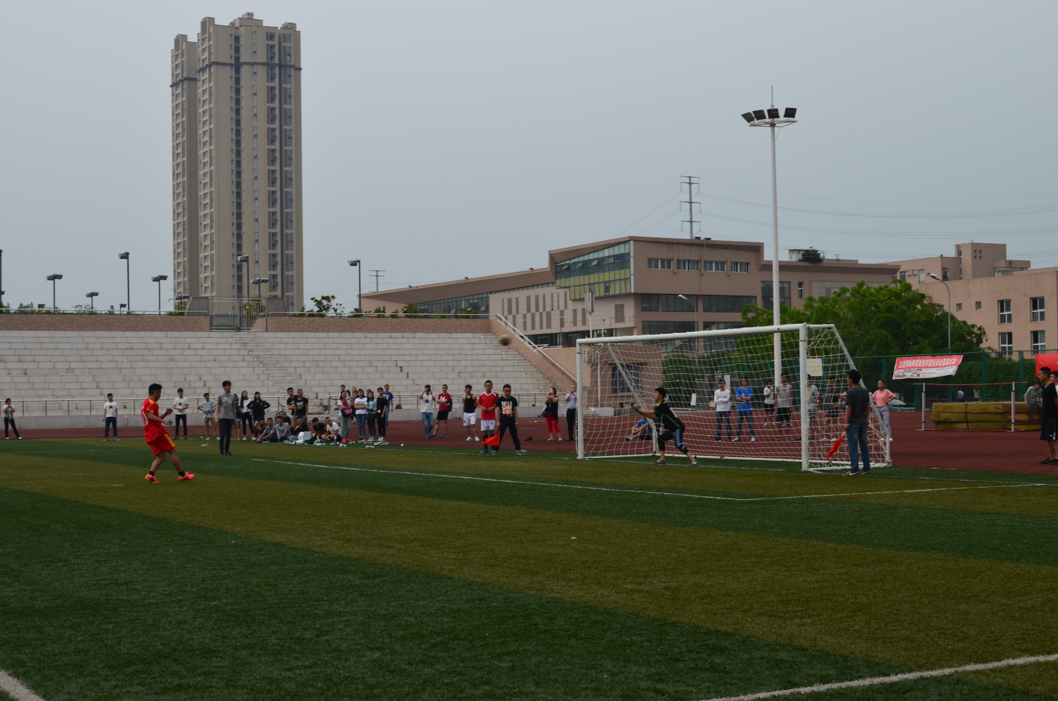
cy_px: 350
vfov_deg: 25.0
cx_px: 529
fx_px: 1584
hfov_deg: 36.9
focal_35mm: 54
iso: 125
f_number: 9.5
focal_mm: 36
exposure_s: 1/125
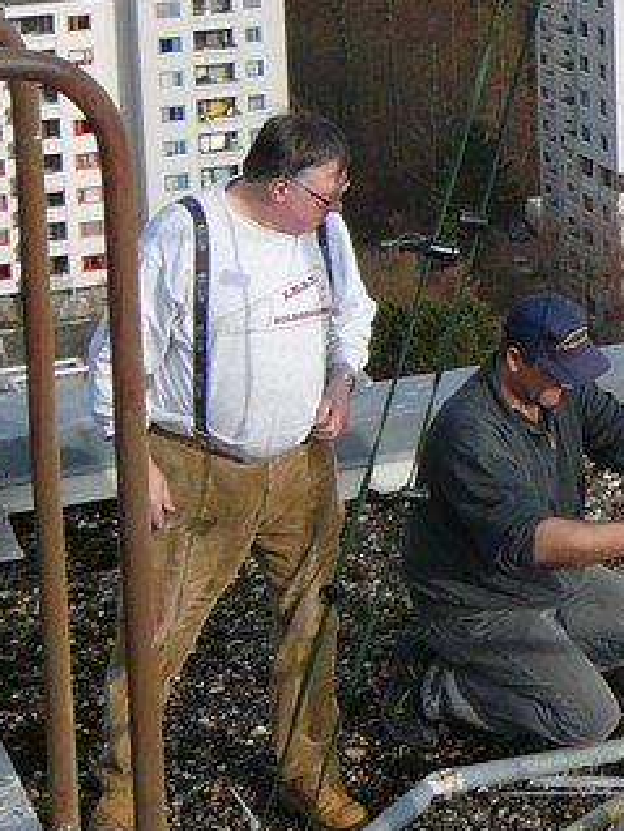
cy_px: -10
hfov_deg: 12.9
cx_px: 864
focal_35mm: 110
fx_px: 2640
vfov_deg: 17.4
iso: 80
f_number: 2.8
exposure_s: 1/1000
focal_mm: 5.2
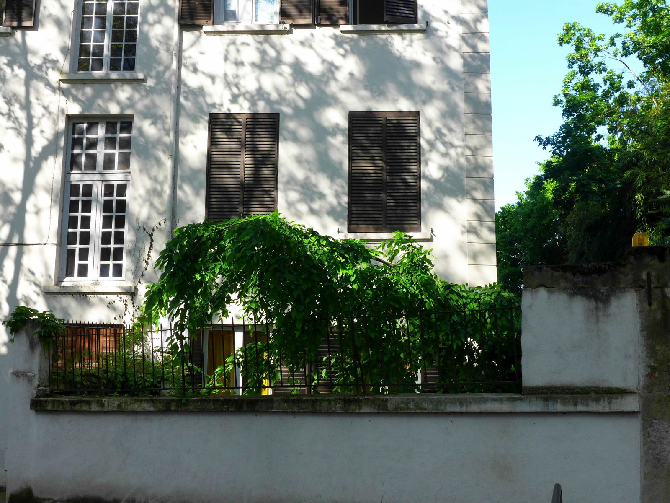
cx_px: 335
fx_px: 677
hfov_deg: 52.6
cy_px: 252
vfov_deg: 40.7
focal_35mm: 35
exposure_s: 1/60
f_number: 4
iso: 200
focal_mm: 6.9
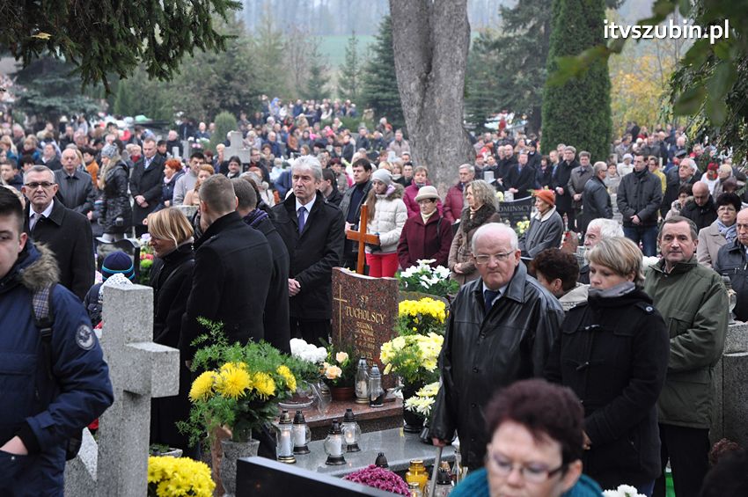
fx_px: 2180
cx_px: 374
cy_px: 248
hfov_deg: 19.5
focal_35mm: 105
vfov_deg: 13.0
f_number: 4.5
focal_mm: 70
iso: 800
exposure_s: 1/250
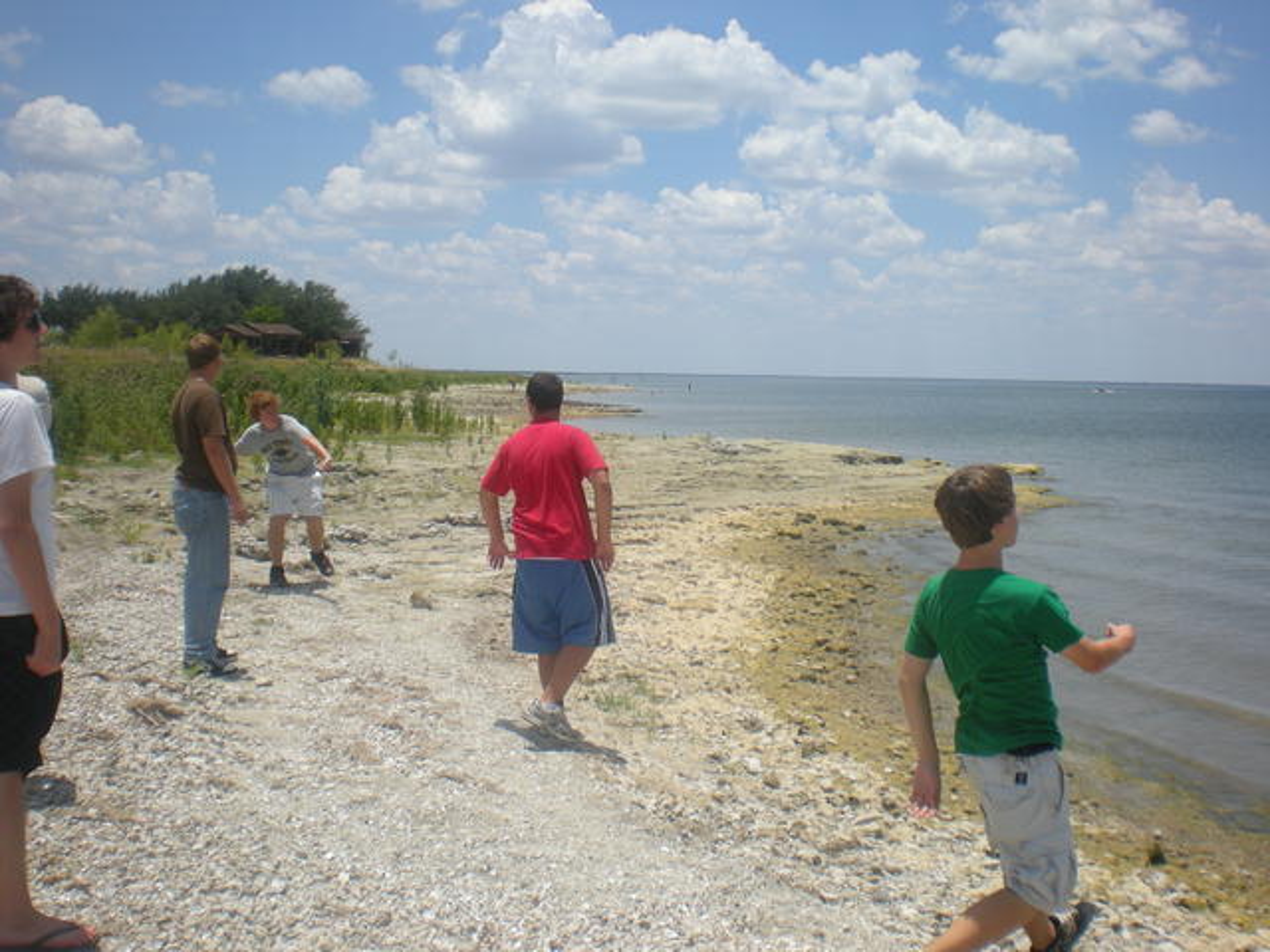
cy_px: 476
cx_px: 635
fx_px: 1394
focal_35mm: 38
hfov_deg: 49.0
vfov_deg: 37.7
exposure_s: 1/575
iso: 64
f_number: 4.6
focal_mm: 6.3
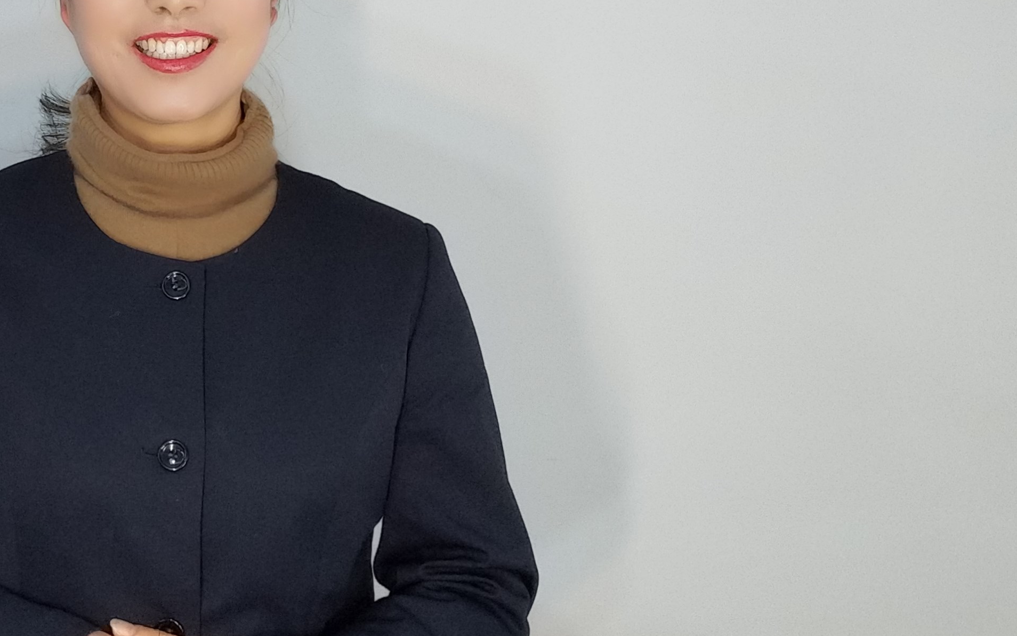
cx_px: 135
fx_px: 1552
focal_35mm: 56
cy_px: 194
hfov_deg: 34.6
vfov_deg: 23.0
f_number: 1.8
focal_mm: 4.36
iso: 160
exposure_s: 1/25
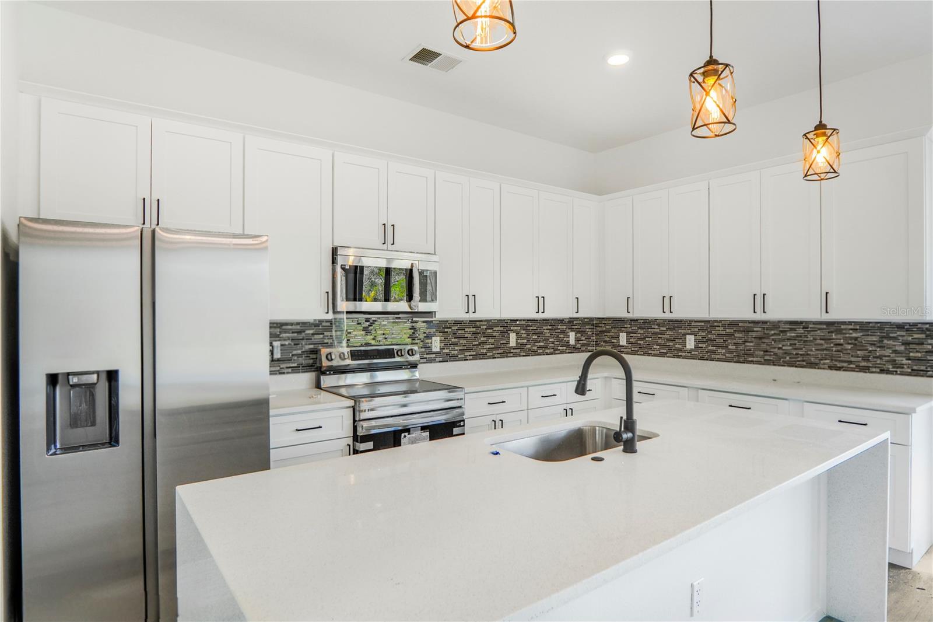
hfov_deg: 90.0
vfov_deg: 67.4
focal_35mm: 18
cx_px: 466
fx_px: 466
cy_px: 311
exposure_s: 1/80
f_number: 3.2
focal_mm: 12
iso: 100
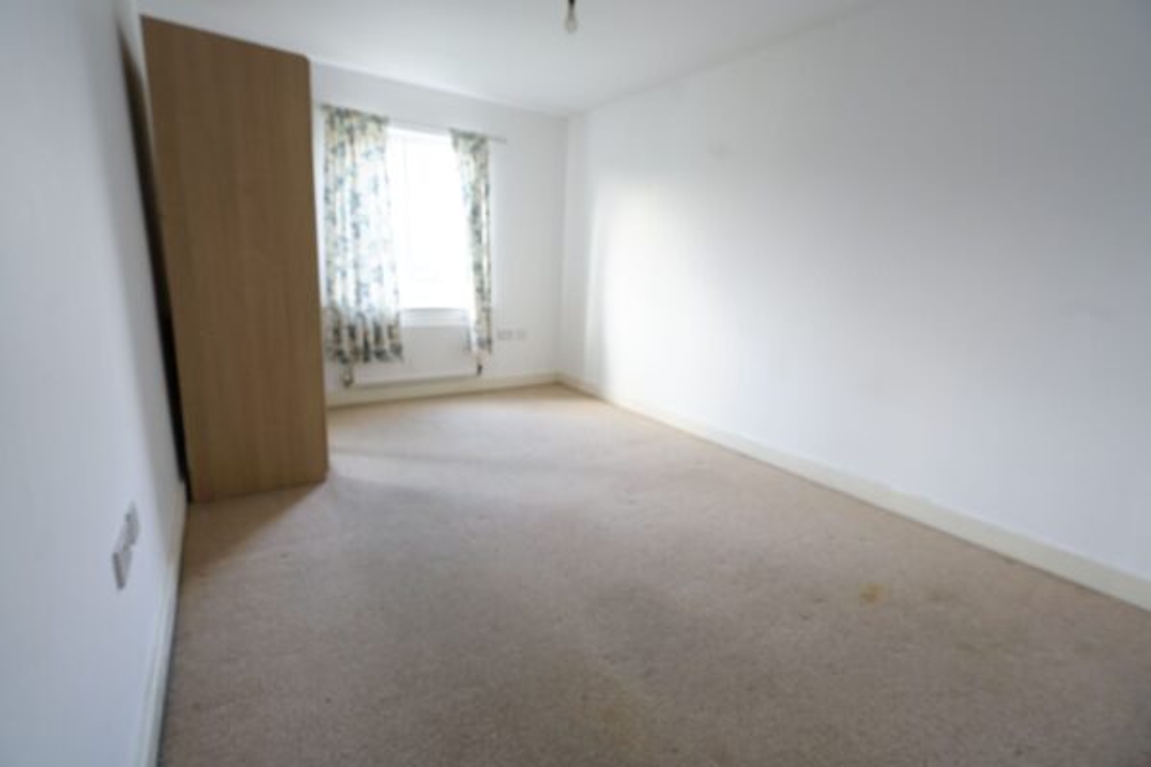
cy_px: 384
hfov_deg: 96.7
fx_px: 512
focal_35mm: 16
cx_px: 576
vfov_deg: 73.7
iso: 500
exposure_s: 1/15
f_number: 5.6
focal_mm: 16
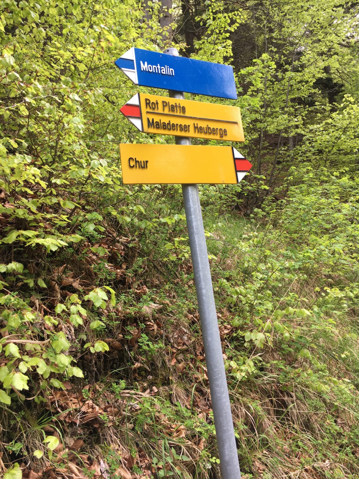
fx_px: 401
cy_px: 240
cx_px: 180
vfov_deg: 61.7
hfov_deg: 48.2
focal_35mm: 29
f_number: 2.2
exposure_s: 1/100
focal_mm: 4.15
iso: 25
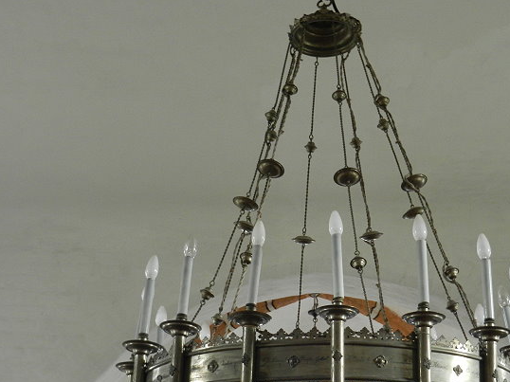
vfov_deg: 21.9
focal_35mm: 67
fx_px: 987
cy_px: 241
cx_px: 304
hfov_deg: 28.9
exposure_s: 1/25
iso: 400
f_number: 4.4
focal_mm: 9.4
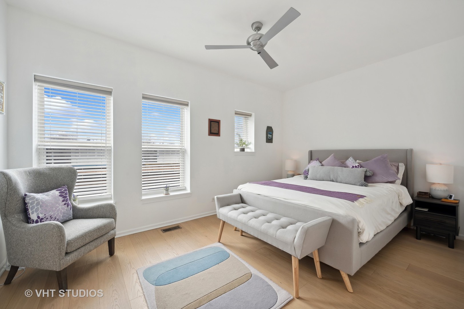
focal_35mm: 14
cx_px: 232
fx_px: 180
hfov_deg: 104.3
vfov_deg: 81.1
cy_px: 154
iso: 100
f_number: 10
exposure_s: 1/13
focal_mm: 14
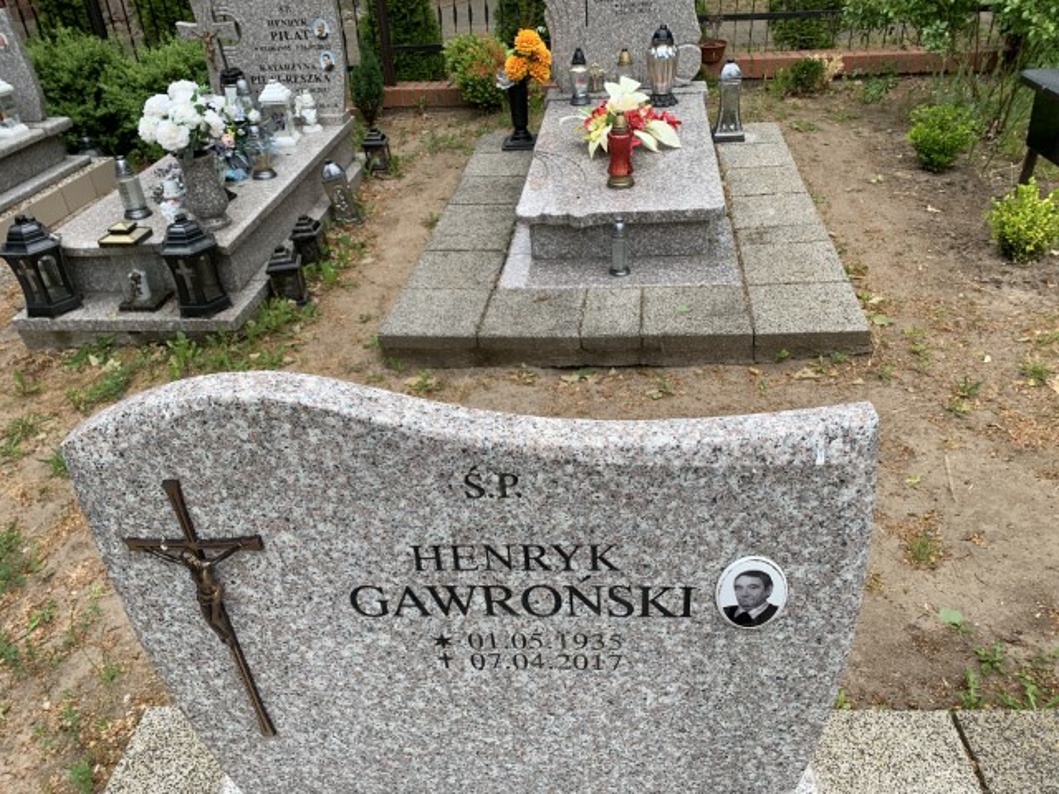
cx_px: 530
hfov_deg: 67.3
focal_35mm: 26
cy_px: 397
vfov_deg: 53.1
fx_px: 795
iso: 25
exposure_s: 1/375
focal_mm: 4.25
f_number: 1.8
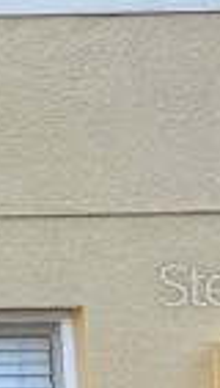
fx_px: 2112
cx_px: -990
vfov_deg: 10.5
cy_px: 283
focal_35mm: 205
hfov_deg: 4.7
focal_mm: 5.96
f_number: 1.6
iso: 50
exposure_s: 1/339
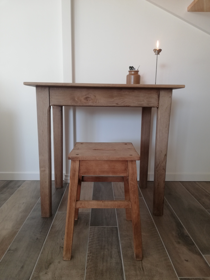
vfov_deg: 67.3
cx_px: 105
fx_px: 210
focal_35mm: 26
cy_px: 140
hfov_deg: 53.1
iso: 125
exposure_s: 1/33.3
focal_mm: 3.81
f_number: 2.2
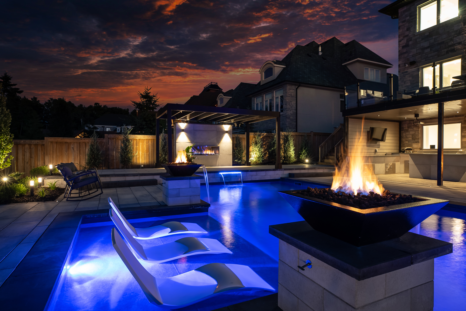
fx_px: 259
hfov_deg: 83.9
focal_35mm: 20
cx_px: 233
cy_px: 156
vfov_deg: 62.0
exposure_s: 3.2
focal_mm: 20
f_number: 8
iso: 320
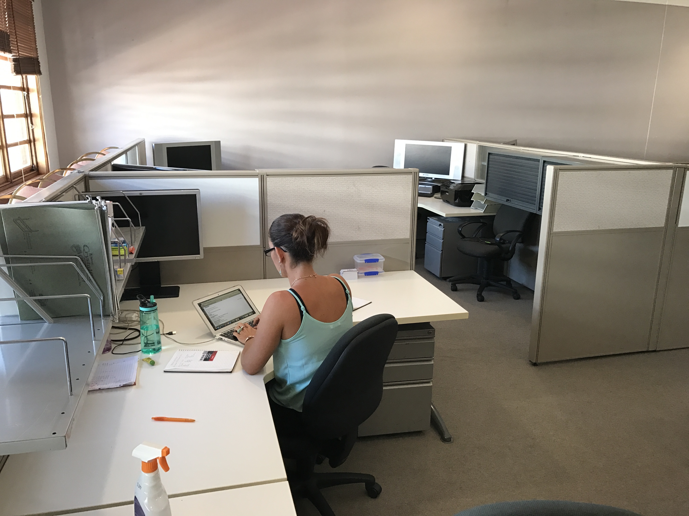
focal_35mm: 28
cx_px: 344
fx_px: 557
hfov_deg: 63.4
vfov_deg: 49.7
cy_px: 258
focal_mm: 3.99
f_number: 1.8
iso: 32
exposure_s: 1/33
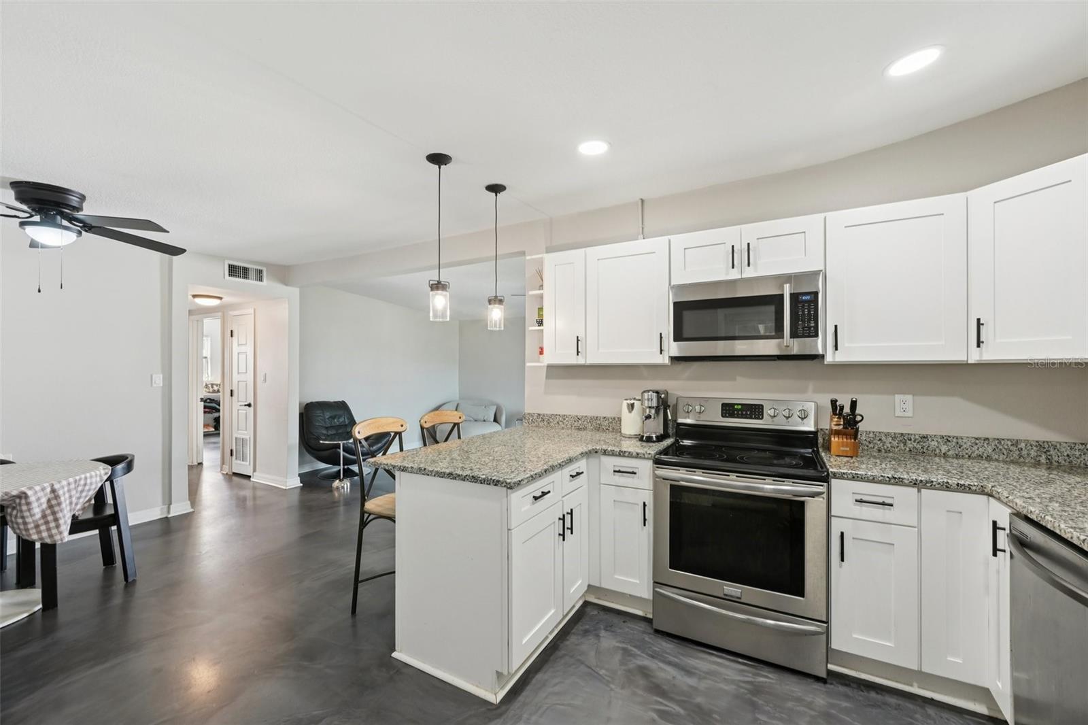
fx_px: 423
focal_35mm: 14
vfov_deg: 81.2
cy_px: 362
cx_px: 544
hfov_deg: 104.3
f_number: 8
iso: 400
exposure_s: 1/20
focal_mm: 14
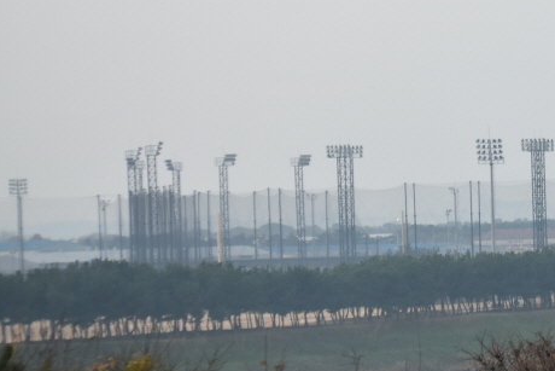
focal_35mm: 235
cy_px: 184
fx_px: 3624
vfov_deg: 5.9
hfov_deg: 8.7
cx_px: 600
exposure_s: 1/60
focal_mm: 72
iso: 640
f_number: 4.8
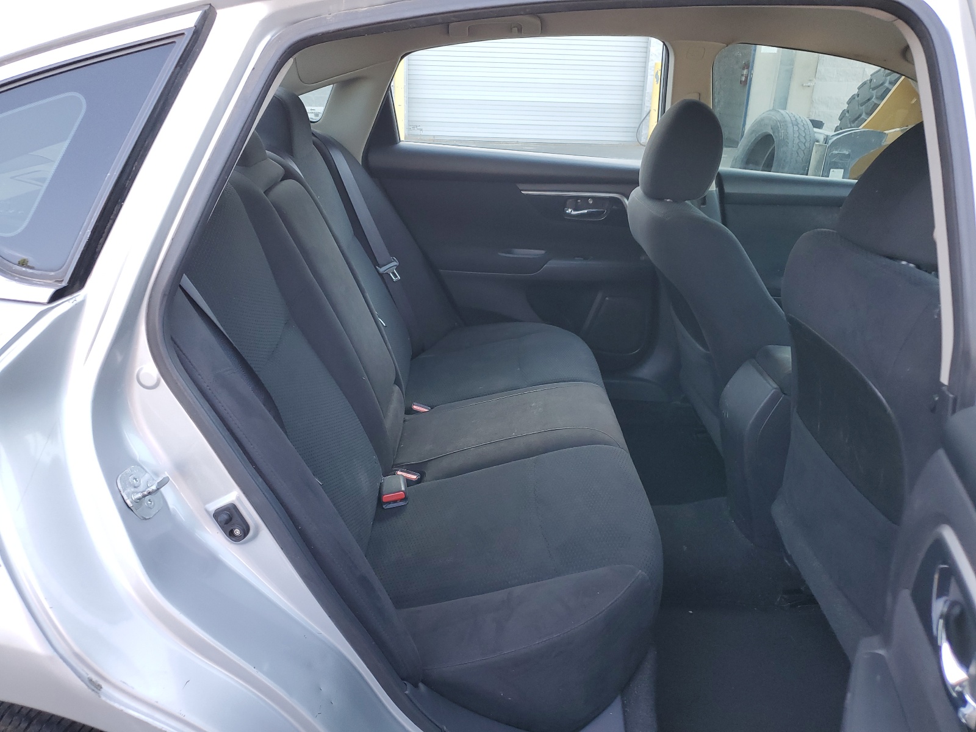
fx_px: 733
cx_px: 488
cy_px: 366
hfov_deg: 67.3
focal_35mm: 26
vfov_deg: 53.1
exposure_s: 1/120
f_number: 1.5
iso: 57
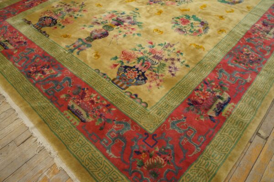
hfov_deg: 67.4
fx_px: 205
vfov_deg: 47.9
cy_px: 91
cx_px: 137
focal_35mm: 27
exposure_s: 1/60
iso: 800
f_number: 4
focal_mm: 18
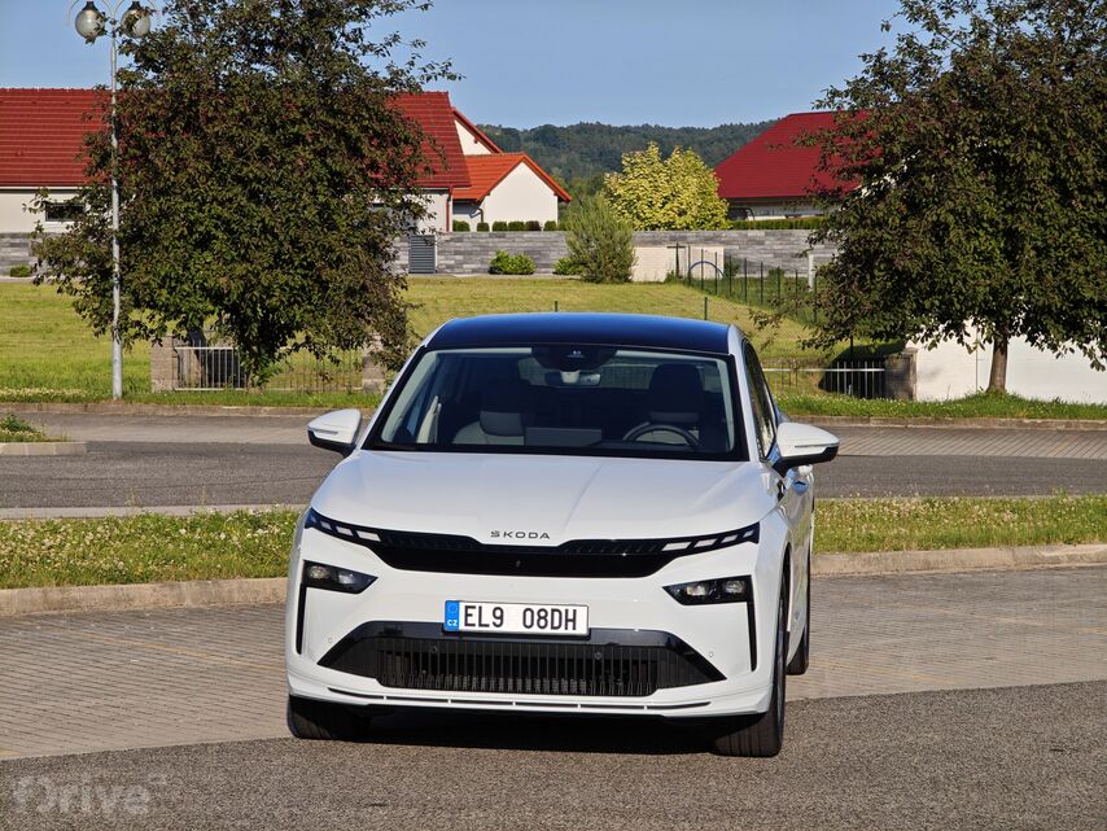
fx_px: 3839
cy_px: 416
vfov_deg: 12.4
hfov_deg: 16.4
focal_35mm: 120
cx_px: 554
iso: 50
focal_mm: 19.4
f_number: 2.5
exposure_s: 1/1854
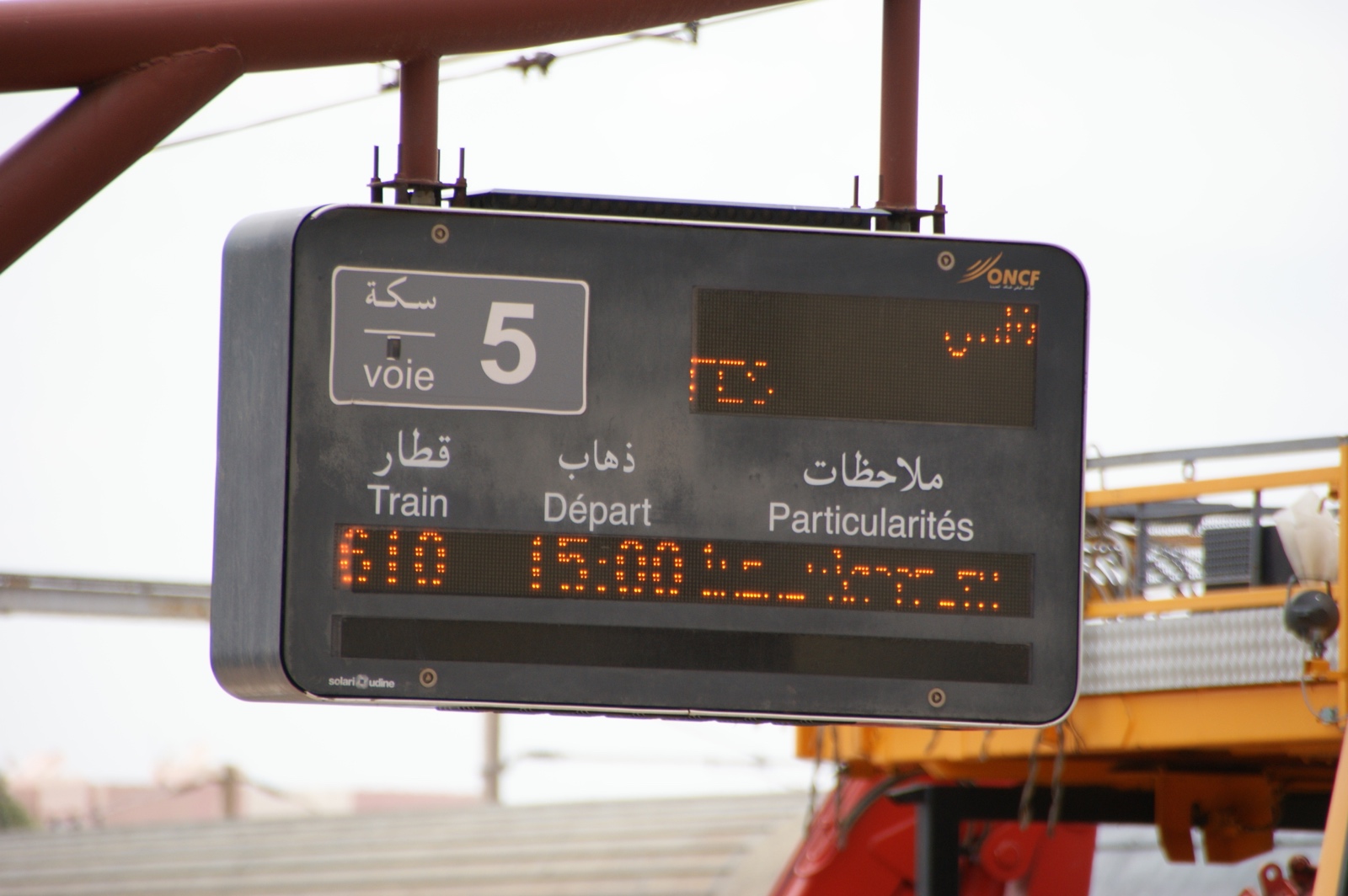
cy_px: 448
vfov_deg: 3.7
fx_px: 14030
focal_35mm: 375
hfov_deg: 5.5
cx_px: 674
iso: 125
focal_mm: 250
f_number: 6.3
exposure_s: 1/400
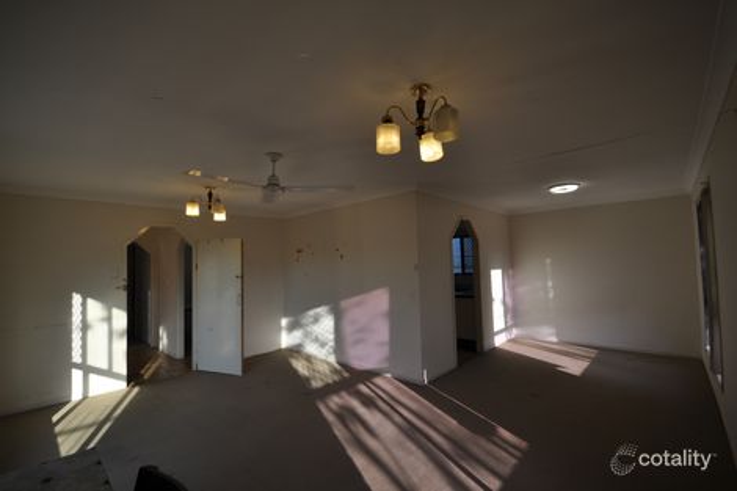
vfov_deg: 77.3
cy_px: 246
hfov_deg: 100.4
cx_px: 368
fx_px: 307
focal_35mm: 15
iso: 200
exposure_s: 1/125
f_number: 5.6
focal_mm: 10
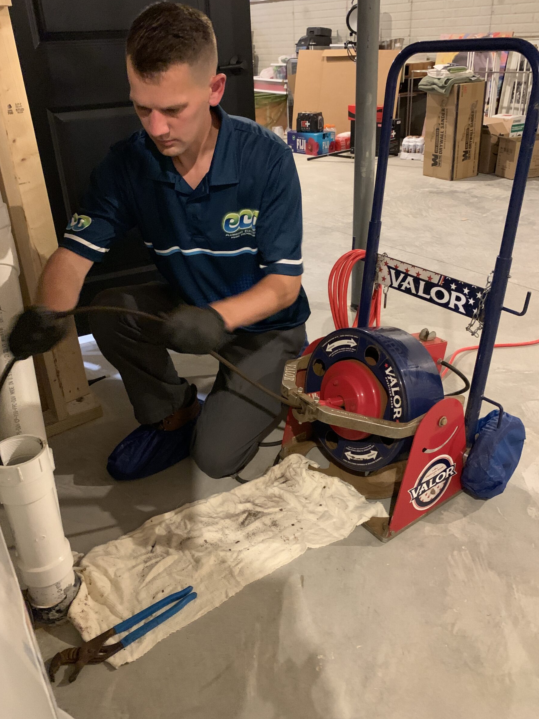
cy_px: 335
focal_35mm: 28
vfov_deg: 63.4
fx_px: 581
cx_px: 278
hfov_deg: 49.7
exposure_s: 1/29
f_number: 1.8
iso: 800
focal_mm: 4.25
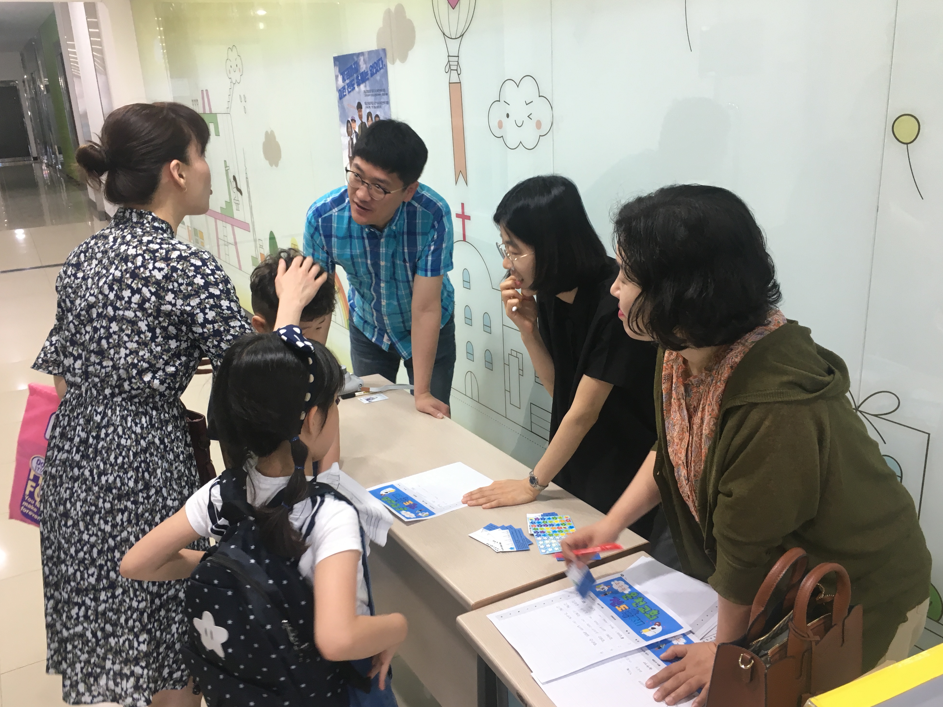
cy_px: 356
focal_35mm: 30
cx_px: 467
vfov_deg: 46.8
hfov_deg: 60.0
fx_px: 817
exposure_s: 1/30
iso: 64
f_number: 2.2
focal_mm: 4.15
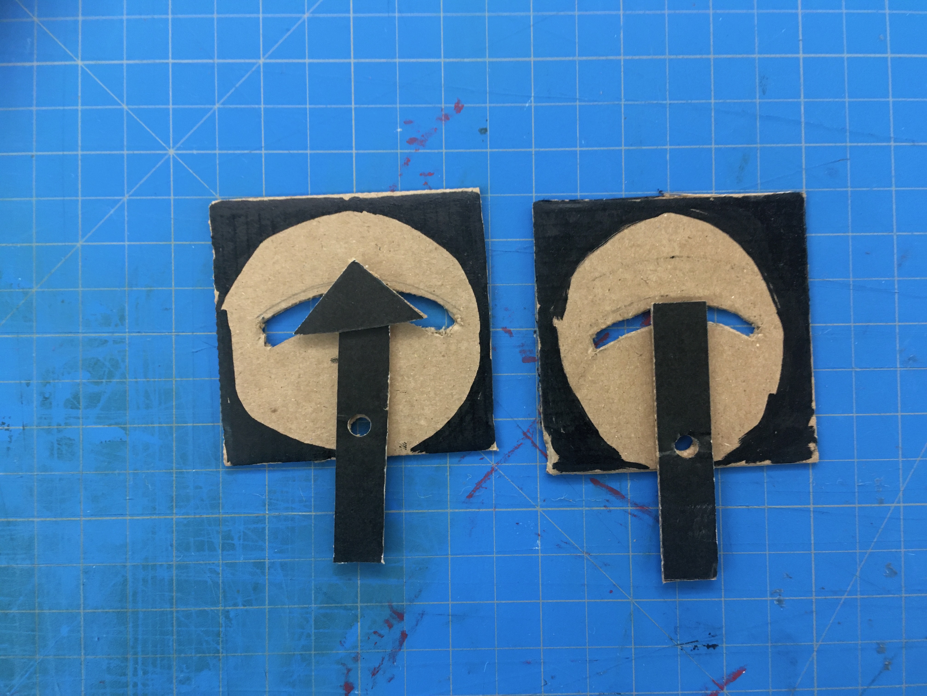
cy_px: 348
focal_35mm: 29
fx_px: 777
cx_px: 464
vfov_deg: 48.2
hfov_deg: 61.7
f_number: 2.2
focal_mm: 4.15
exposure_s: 1/30
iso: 125
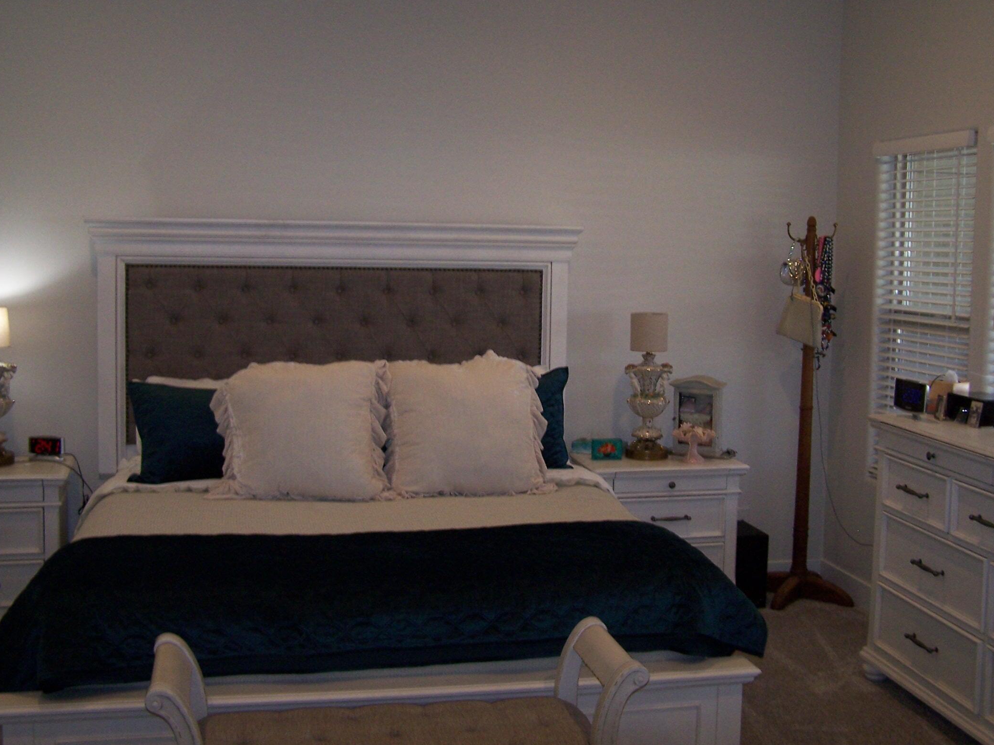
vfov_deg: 34.3
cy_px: 335
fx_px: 1206
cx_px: 515
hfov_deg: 44.8
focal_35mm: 42
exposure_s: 1/60
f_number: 2.8
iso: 140
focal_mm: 6.3
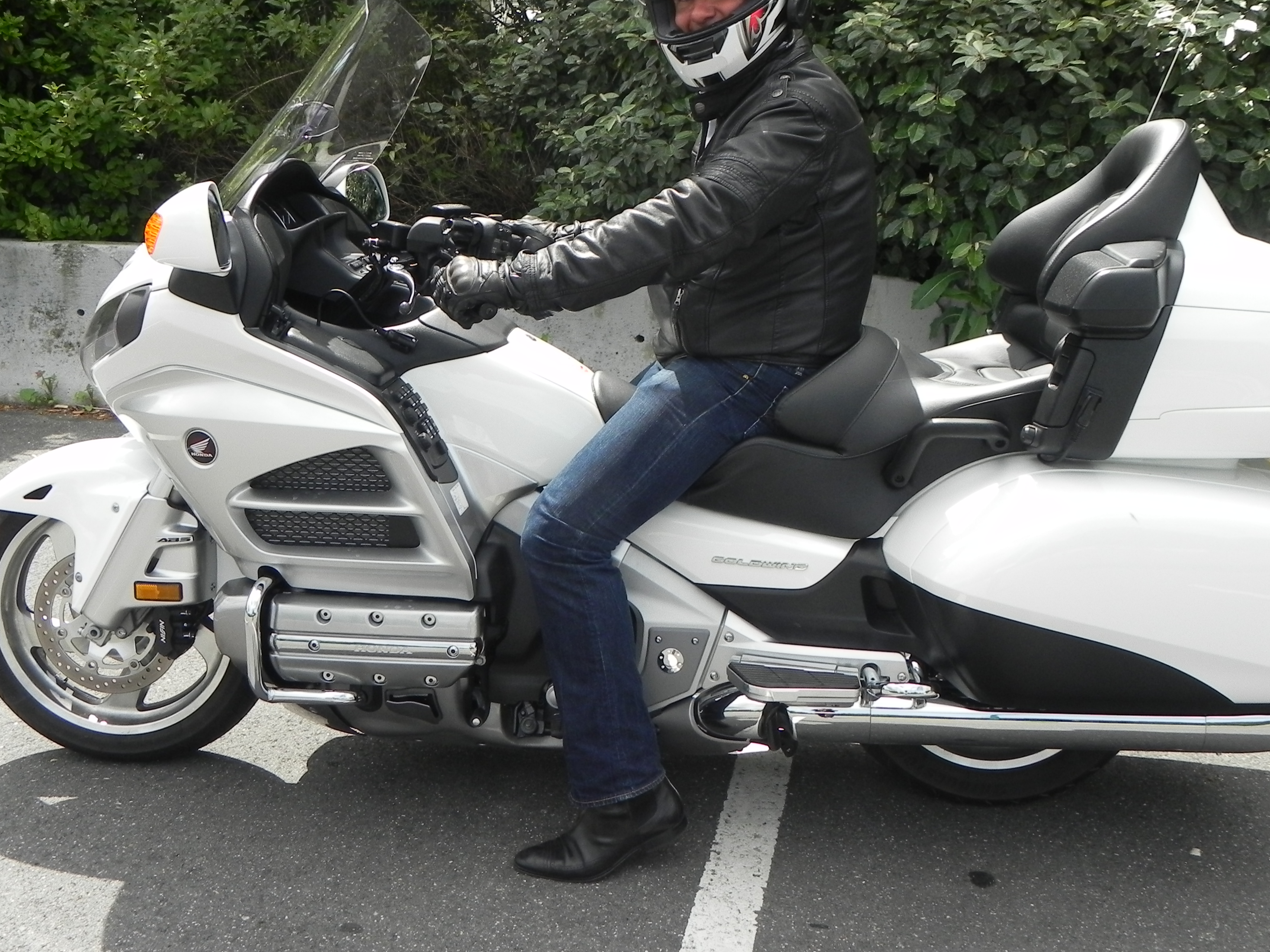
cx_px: 651
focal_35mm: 41
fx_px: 1504
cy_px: 380
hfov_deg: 45.8
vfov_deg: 35.0
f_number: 4.5
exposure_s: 1/479
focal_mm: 5.9
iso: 160
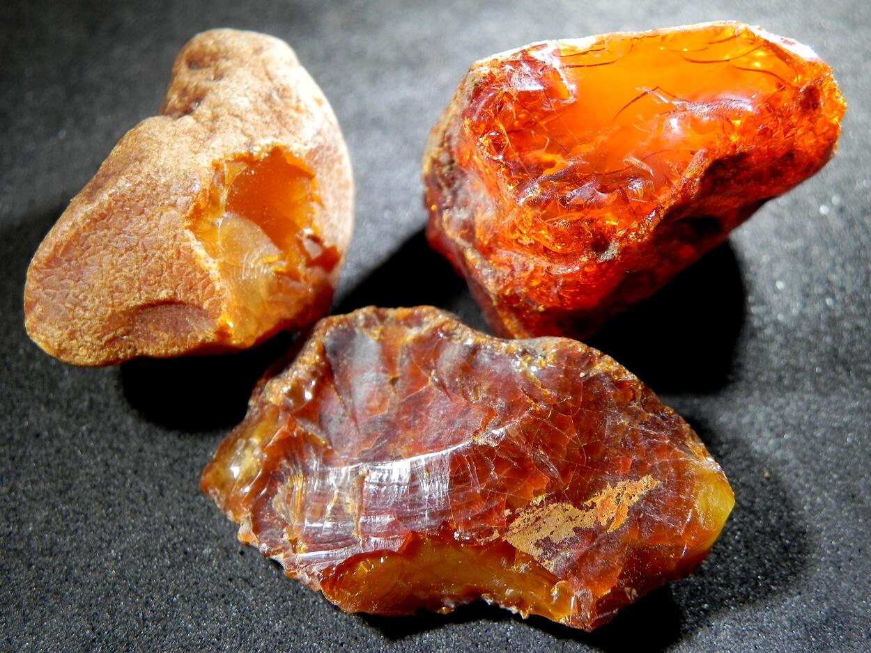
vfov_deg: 28.0
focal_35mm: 52
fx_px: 1309
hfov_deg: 36.8
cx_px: 436
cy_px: 326
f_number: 3.5
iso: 160
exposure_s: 1/38.4
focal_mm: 9.2
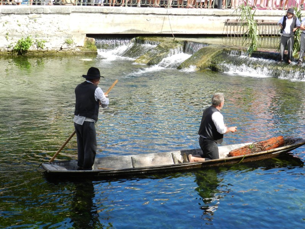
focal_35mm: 76
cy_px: 114
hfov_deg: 25.7
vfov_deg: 19.4
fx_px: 670
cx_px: 152
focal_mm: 13.5
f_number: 4.8
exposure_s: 1/250
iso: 160
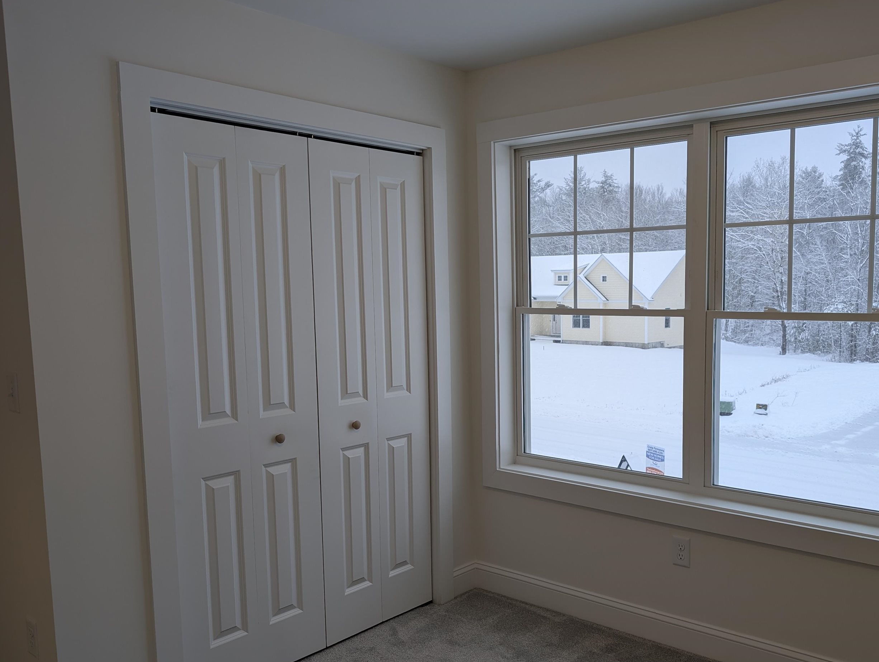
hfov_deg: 59.5
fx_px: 763
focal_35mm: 30
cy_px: 377
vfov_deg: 46.8
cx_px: 520
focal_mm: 6.9
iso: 25
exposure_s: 1/60
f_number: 1.68
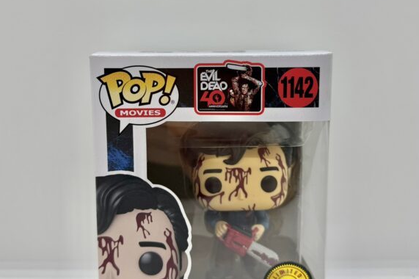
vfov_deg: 37.7
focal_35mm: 35
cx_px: 208
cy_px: 118
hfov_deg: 54.5
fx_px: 407
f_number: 1.78
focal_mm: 6.76
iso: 64
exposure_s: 1/239
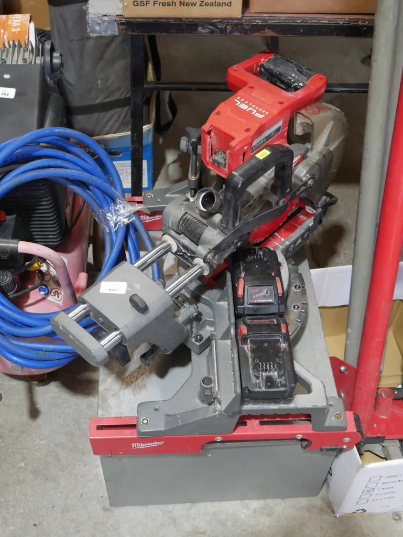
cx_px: 202
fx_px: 651
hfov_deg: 34.4
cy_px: 268
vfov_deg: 44.8
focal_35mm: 42
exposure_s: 1/60
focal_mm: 21
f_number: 4.6
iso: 500
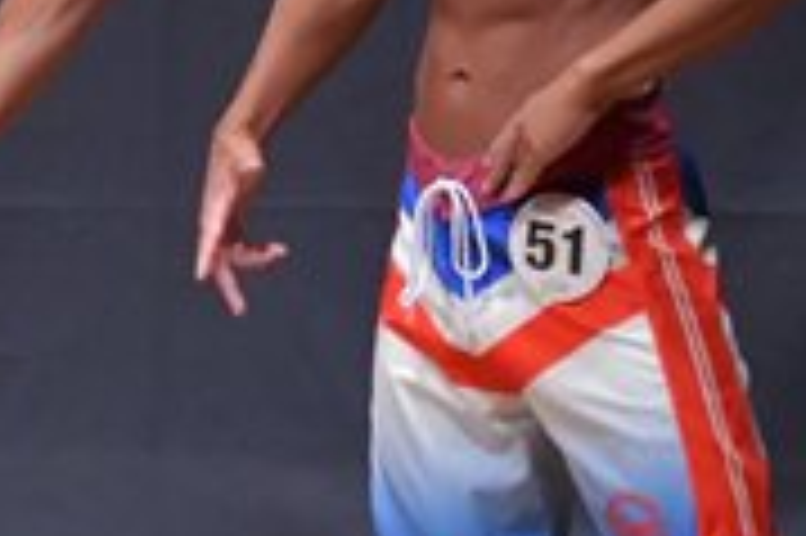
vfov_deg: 1.2
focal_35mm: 1107
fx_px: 24761
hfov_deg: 1.9
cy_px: 252
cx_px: -889
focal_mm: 170
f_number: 5.6
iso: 6400
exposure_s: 1/400
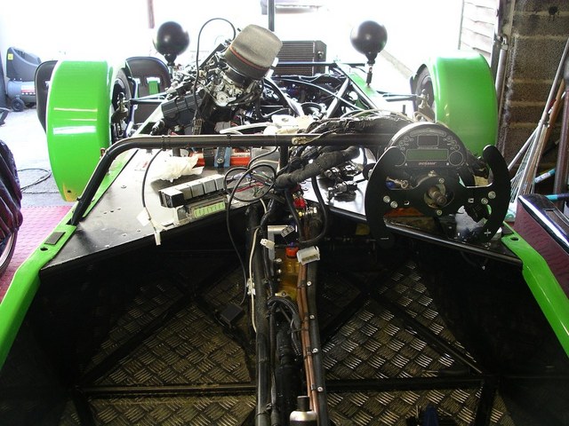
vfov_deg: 38.7
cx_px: 284
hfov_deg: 50.1
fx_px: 608
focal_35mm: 37
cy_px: 213
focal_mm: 7.8
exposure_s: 1/37
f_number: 2.8
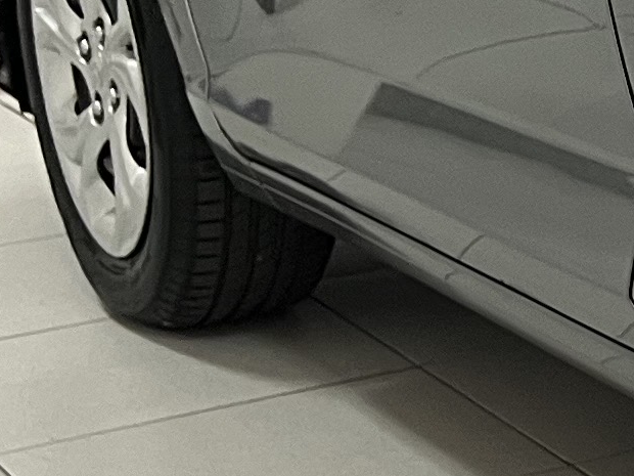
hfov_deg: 9.6
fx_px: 3095
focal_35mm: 169
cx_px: 1780
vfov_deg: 8.8
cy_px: 74
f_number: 1.6
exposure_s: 1/60
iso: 125
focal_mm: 5.1
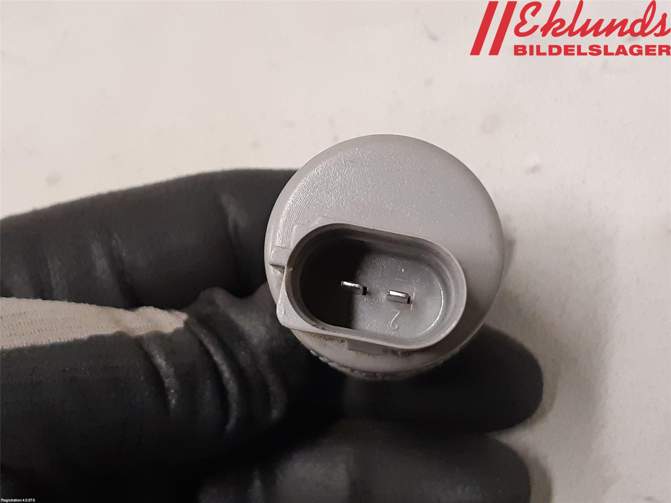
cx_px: 336
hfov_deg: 67.3
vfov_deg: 53.1
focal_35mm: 26
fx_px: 504
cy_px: 252
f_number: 1.7
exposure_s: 1/50
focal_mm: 3.93
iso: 200
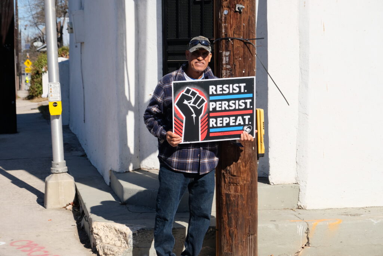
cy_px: 128
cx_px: 192
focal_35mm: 76
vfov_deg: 18.0
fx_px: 809
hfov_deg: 26.6
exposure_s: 1/850
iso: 400
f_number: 8
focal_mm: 50.5
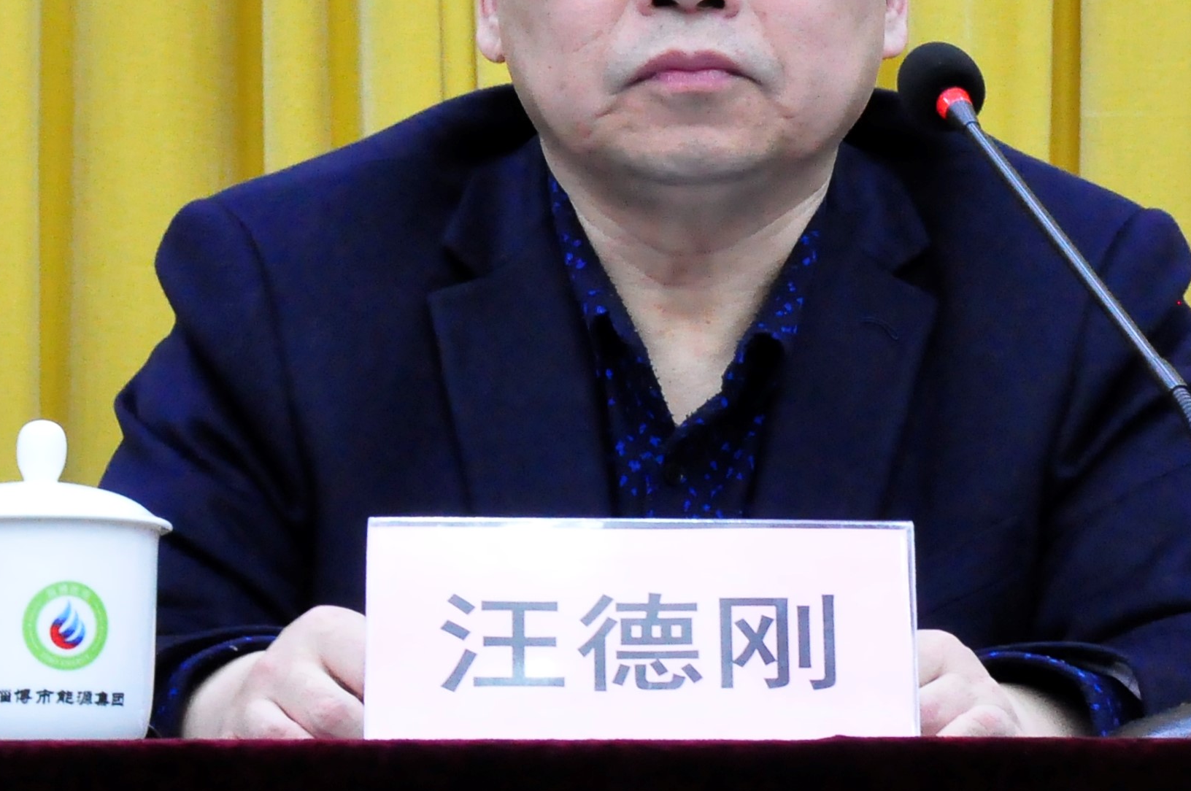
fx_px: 5419
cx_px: 671
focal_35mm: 164
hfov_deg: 12.5
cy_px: 121
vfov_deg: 8.3
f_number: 13
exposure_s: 1/30
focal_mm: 58
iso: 3200
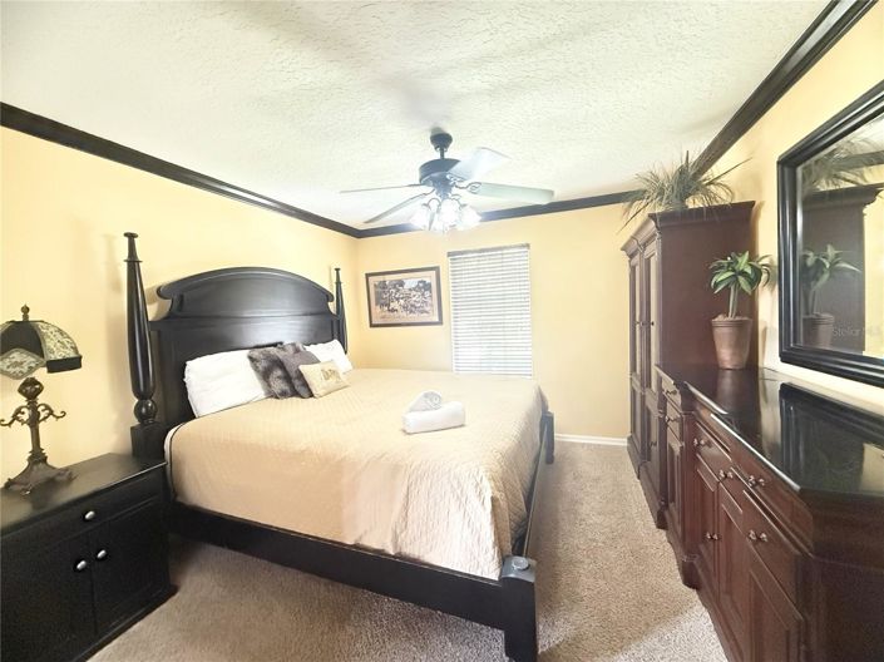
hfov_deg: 102.1
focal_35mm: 14
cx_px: 442
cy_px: 331
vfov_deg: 85.6
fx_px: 357
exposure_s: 1/60
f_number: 2.2
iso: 1250
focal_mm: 2.22
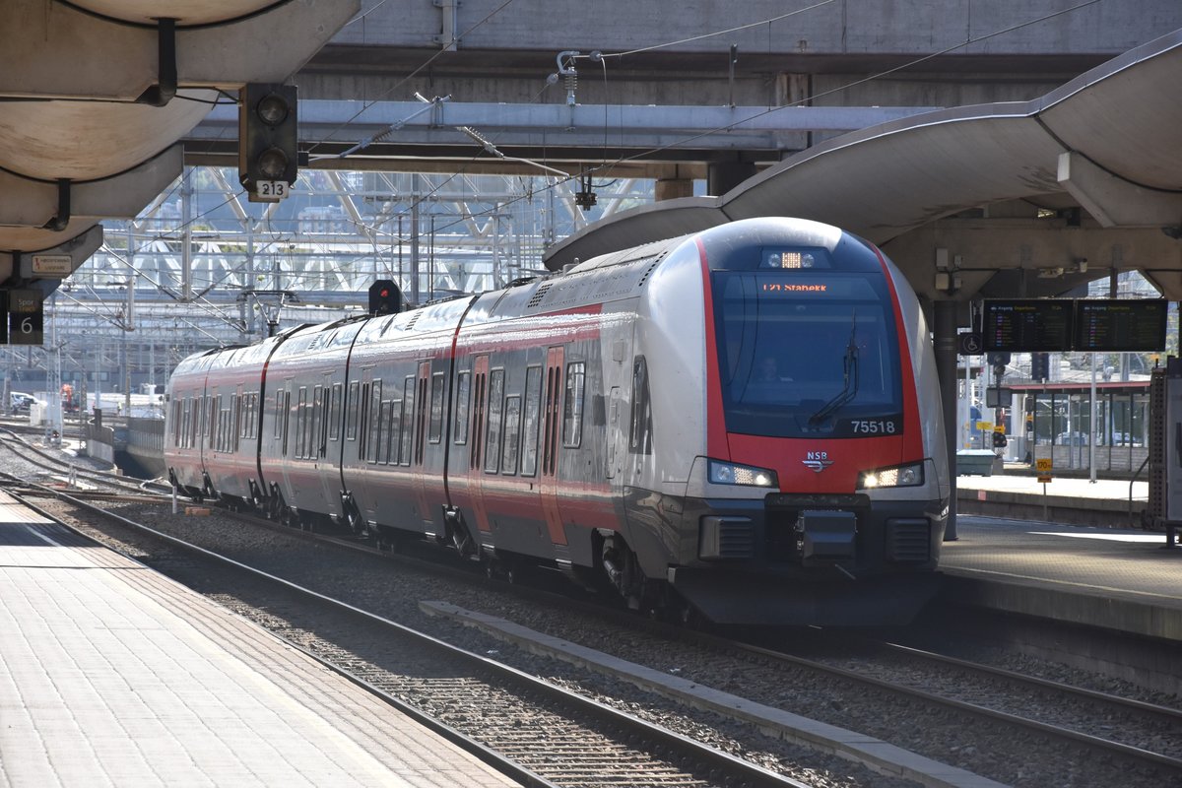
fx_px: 5171
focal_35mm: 158
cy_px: 394
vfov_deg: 8.7
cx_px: 591
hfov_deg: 13.0
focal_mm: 105
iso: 800
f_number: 7.1
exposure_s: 1/800
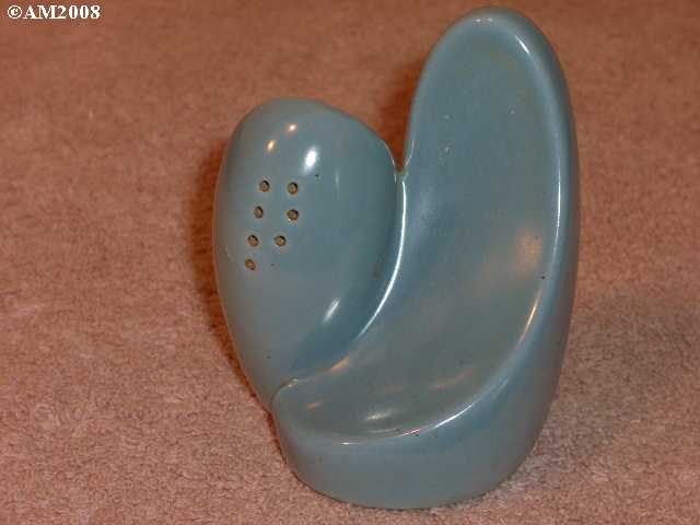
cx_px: 350
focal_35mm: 114
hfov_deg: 17.3
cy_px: 262
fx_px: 2305
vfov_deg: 13.0
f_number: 5.4
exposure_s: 1/30
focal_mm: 23.7
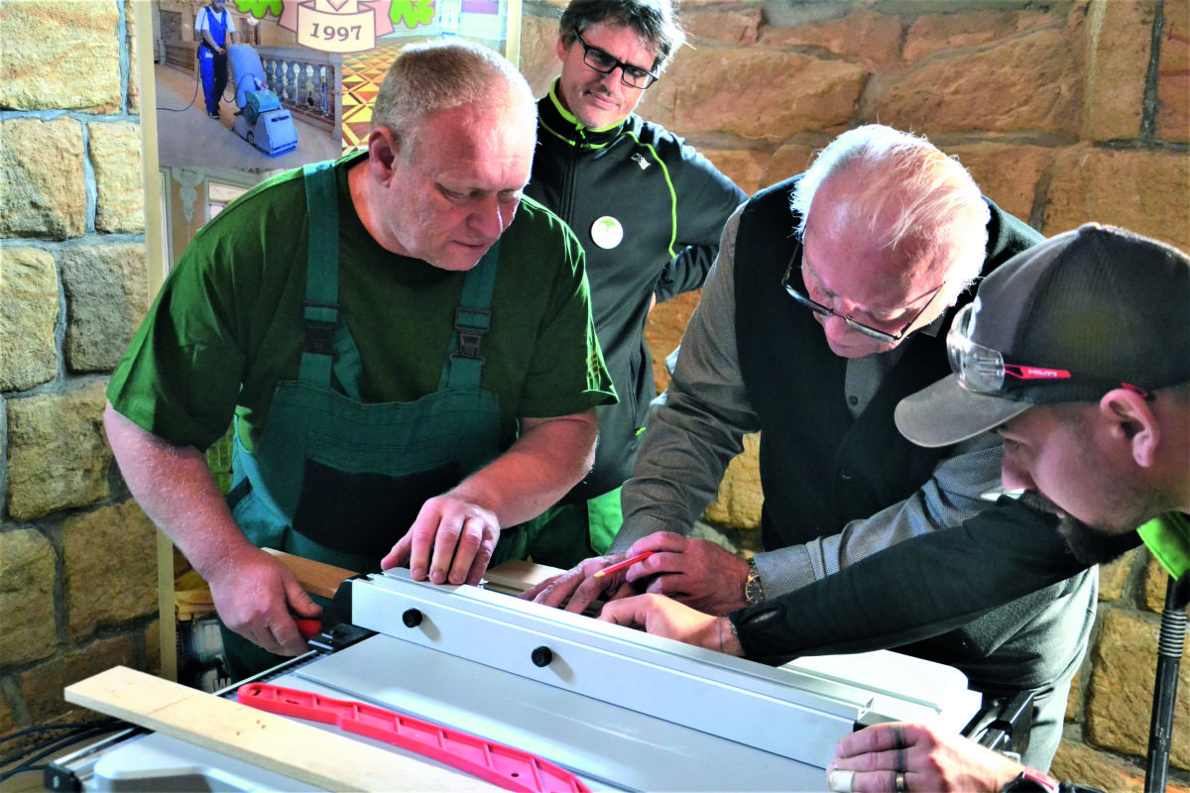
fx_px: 1289
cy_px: 396
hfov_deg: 49.6
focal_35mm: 39
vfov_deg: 34.2
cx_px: 595
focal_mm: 26
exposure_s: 1/50
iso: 3200
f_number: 4
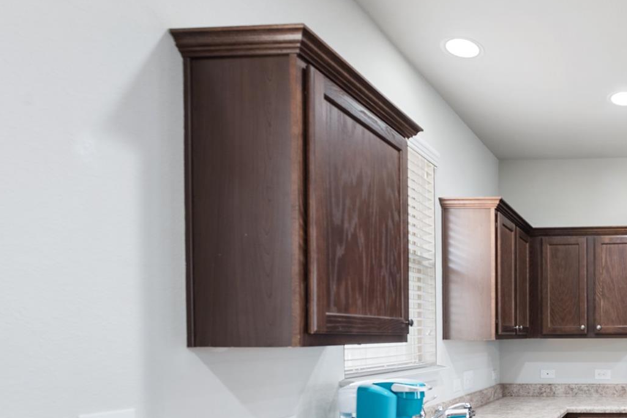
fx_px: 557
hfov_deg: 49.2
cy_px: 343
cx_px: 612
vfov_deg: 39.3
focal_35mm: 32
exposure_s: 1/1.25
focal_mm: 16
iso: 400
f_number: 8
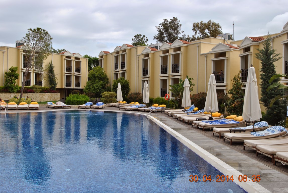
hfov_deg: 53.1
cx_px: 144
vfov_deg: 37.0
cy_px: 96
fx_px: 288
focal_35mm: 36
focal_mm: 24
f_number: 7.1
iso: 100
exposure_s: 1/200
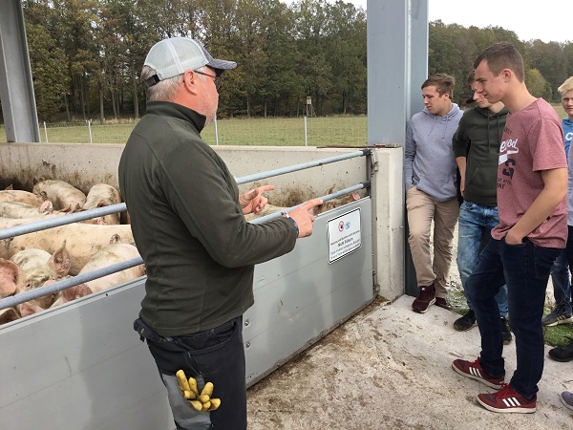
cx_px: 286
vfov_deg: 45.4
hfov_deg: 58.4
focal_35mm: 31
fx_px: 513
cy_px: 215
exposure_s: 1/257
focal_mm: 3.3
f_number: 2.4
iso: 25
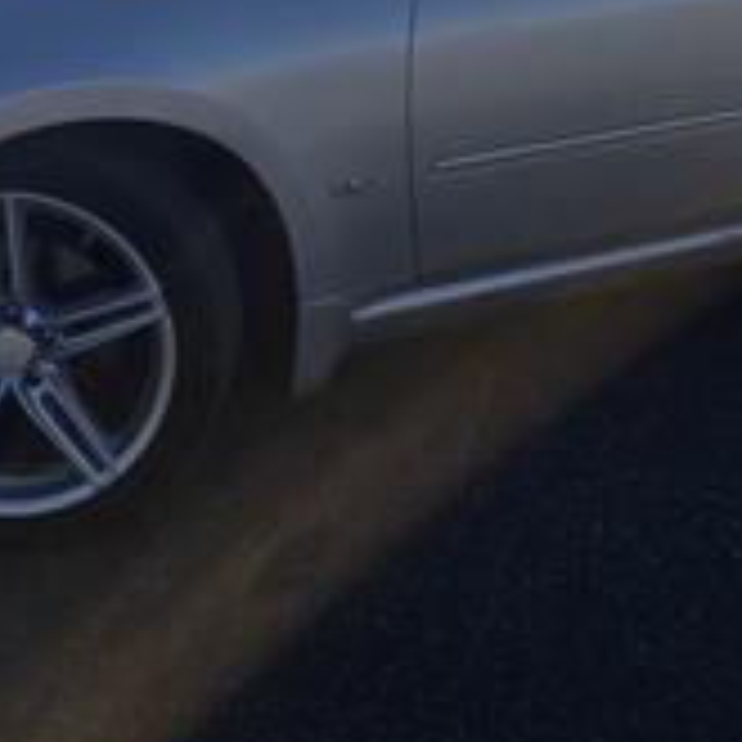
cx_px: 441
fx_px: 1504
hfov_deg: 27.7
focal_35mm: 62
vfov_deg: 26.3
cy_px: 4
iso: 12
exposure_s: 1/1212
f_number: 1.7
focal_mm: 6.3
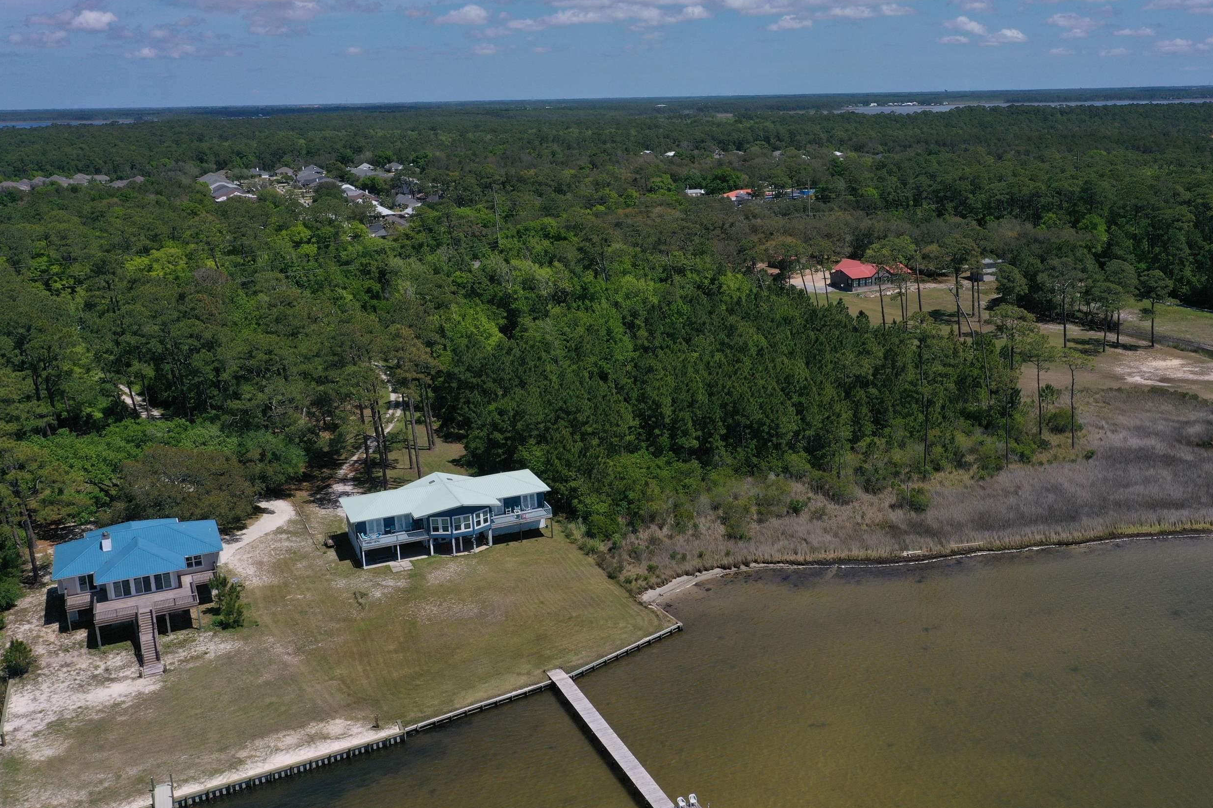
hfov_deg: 54.0
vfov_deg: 37.8
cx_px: 741
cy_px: 380
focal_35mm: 35
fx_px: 1179
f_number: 6.3
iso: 100
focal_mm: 10.26
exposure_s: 1/800
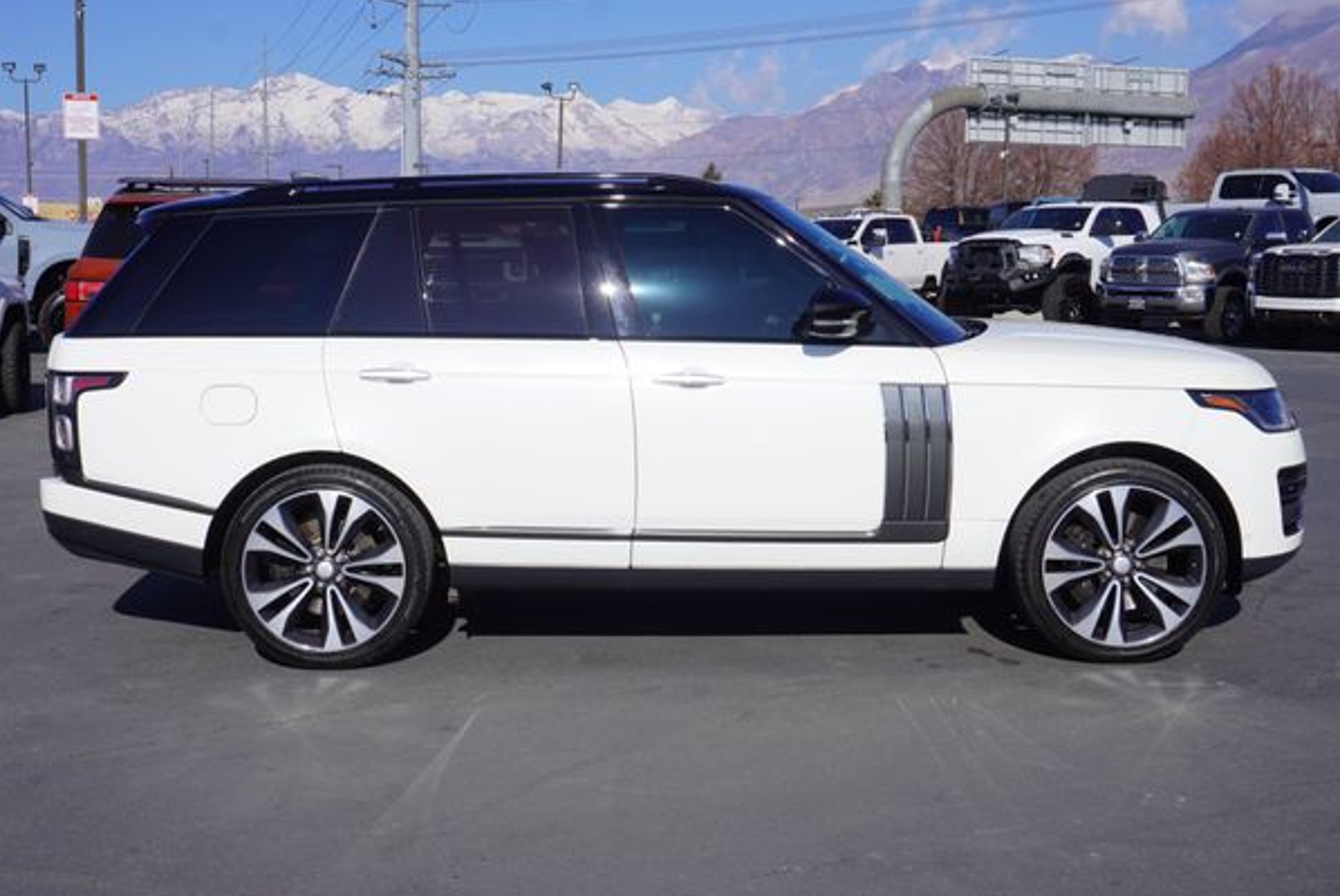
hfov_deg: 42.2
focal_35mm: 47
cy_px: 475
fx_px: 1734
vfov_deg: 29.0
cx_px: 643
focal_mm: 29
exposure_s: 1/250
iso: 100
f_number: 11
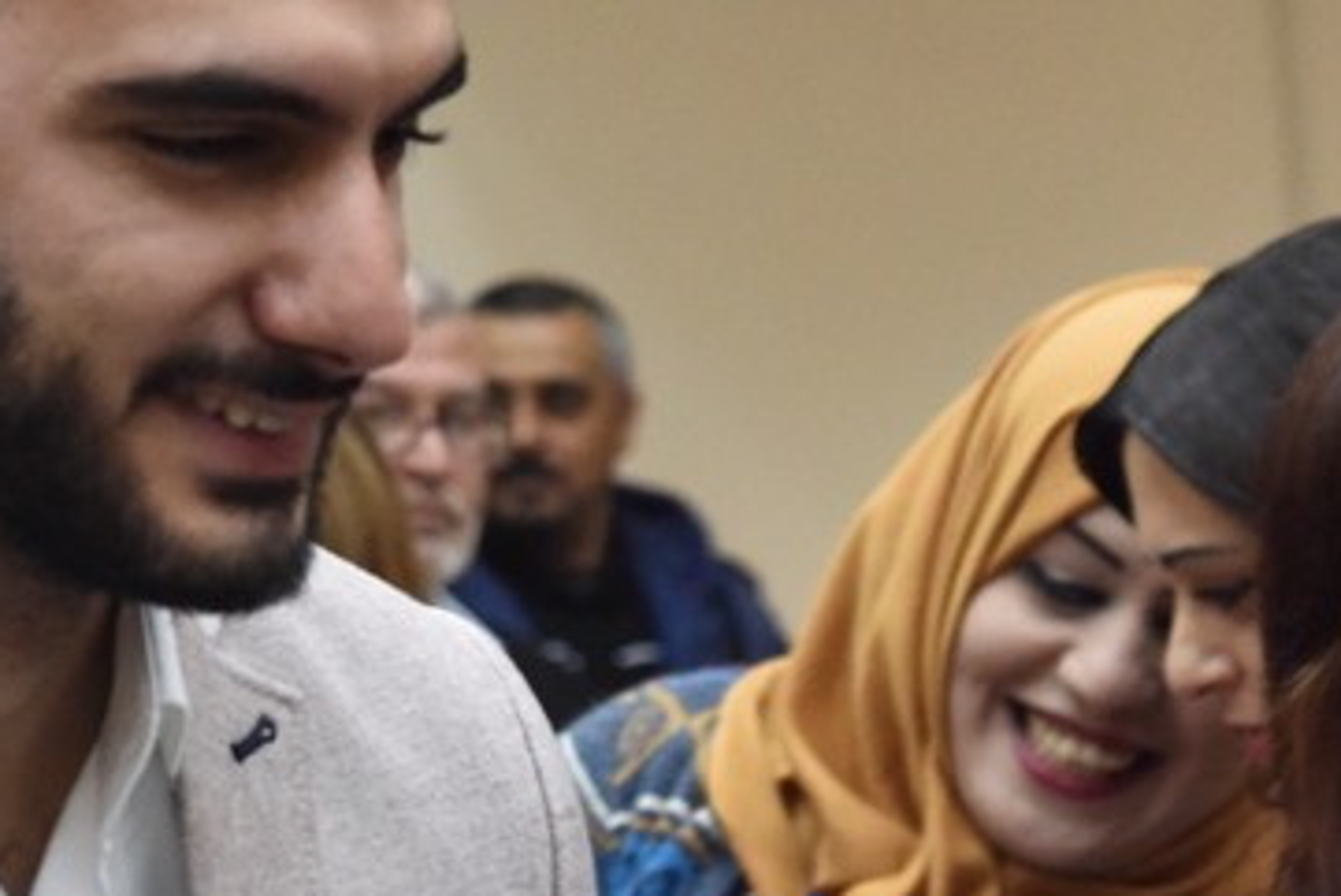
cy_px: 377
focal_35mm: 187
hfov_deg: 10.8
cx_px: -253
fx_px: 6968
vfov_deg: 7.4
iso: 6400
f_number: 6.3
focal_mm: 66
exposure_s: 1/160
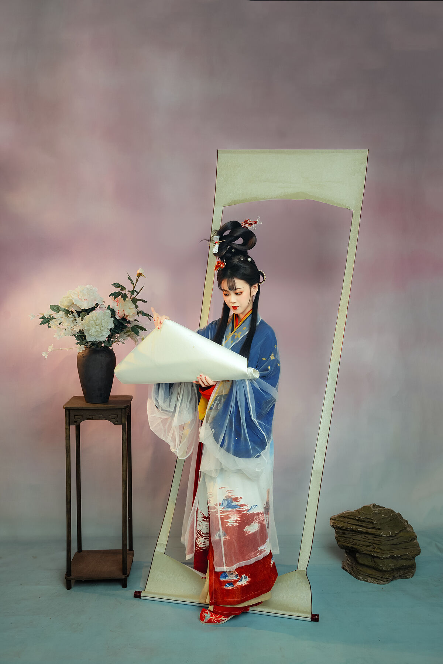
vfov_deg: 60.3
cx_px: 222
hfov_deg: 42.3
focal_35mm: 31
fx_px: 572
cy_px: 332
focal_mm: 32
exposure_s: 1/80
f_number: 4
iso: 320
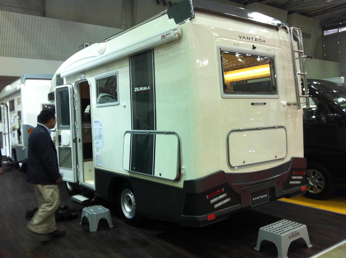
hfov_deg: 52.7
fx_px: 349
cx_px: 173
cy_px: 129
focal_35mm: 35
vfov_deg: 40.6
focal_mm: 3.85
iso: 100
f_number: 2.8
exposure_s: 1/15
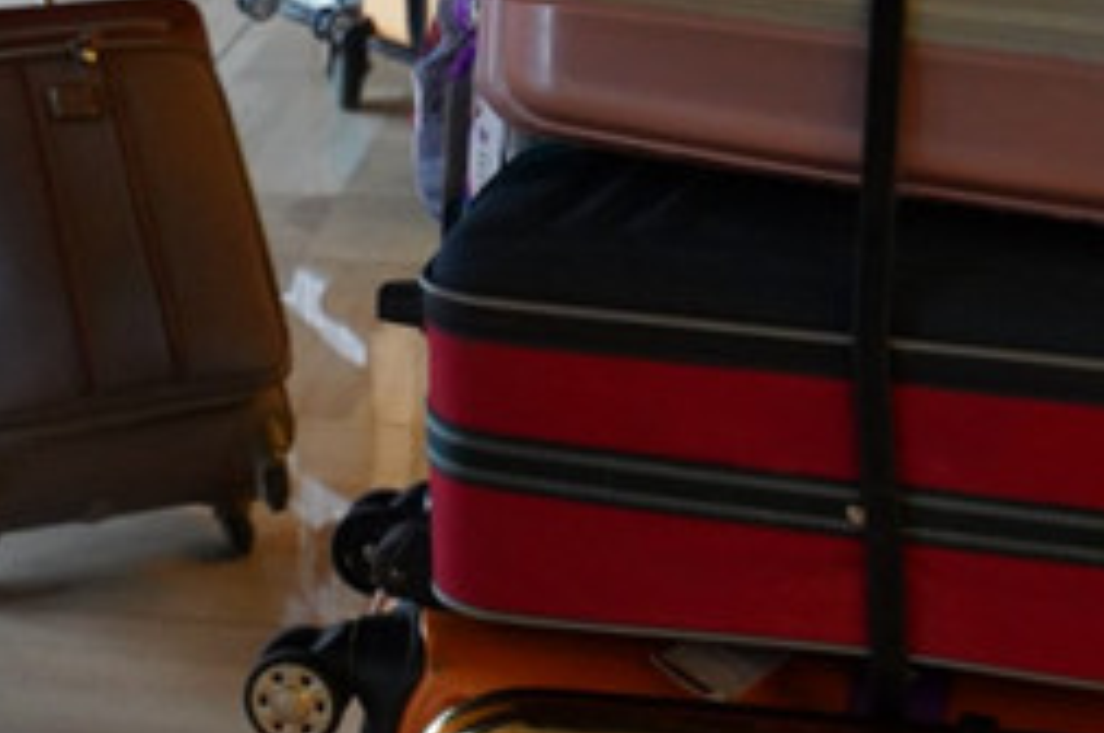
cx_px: 297
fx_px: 2910
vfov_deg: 13.8
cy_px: -247
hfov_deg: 21.3
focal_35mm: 95
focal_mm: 35
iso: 8000
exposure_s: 1/125
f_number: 4
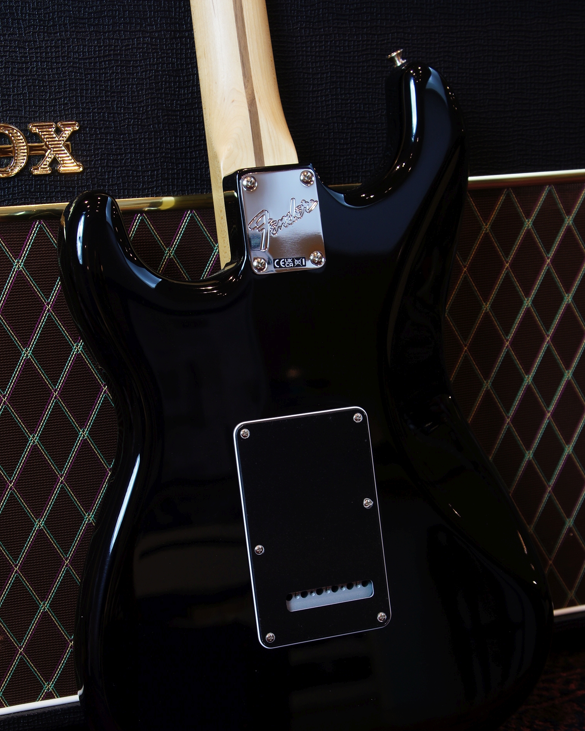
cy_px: 400
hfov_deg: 20.0
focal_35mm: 77
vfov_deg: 24.9
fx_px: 1657
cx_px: 293
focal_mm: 45
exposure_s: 1/5
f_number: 7.1
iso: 100
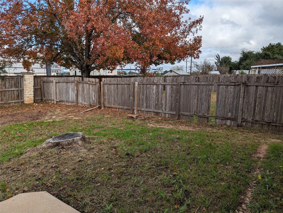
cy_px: 106
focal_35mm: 24
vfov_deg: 56.9
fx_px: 196
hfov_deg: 71.5
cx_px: 142
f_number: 1.85
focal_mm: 6.81
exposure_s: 1/1433
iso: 47
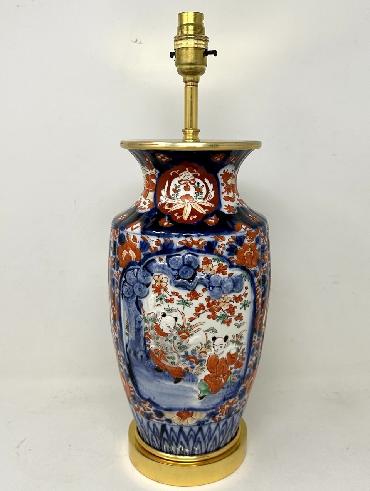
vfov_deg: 71.5
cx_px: 185
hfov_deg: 56.9
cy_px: 246
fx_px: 341
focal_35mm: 24
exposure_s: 1/549
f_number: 1.78
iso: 80
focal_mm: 6.86
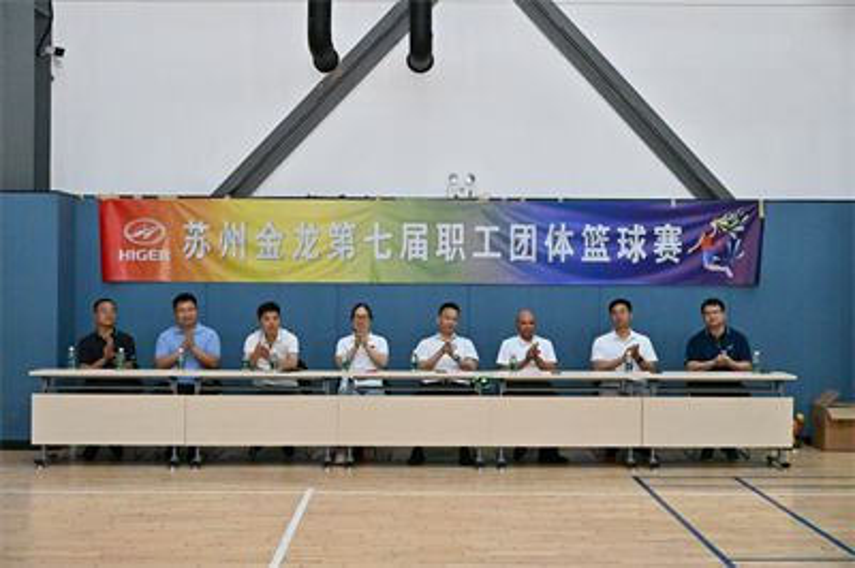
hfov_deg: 36.3
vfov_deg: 24.6
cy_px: 284
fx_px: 1305
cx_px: 428
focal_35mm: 55
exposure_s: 1/200
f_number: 5.6
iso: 14400
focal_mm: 55
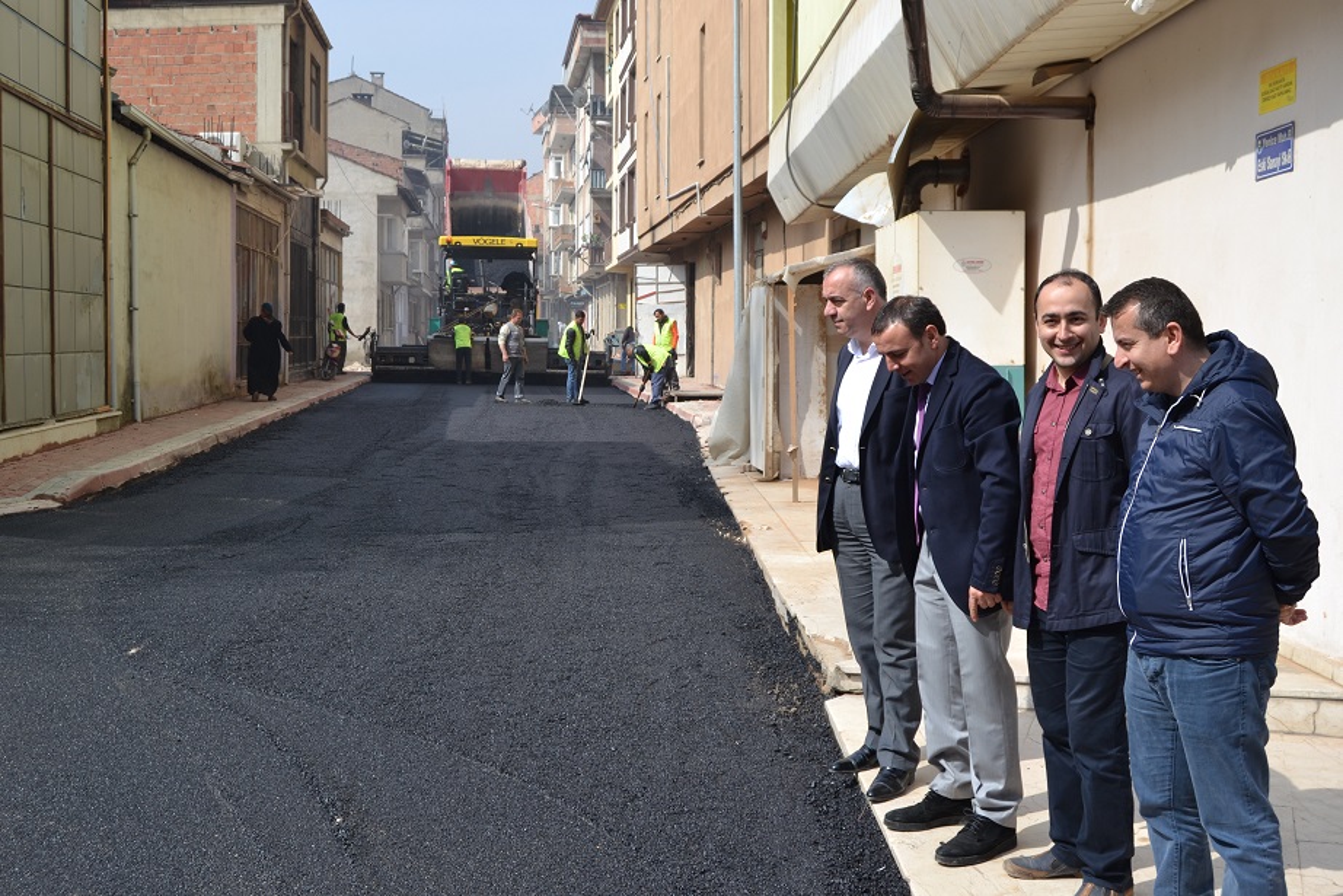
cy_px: 448
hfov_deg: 49.5
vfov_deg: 34.2
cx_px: 672
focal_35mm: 39
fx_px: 1455
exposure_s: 1/250
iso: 100
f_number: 8
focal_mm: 26
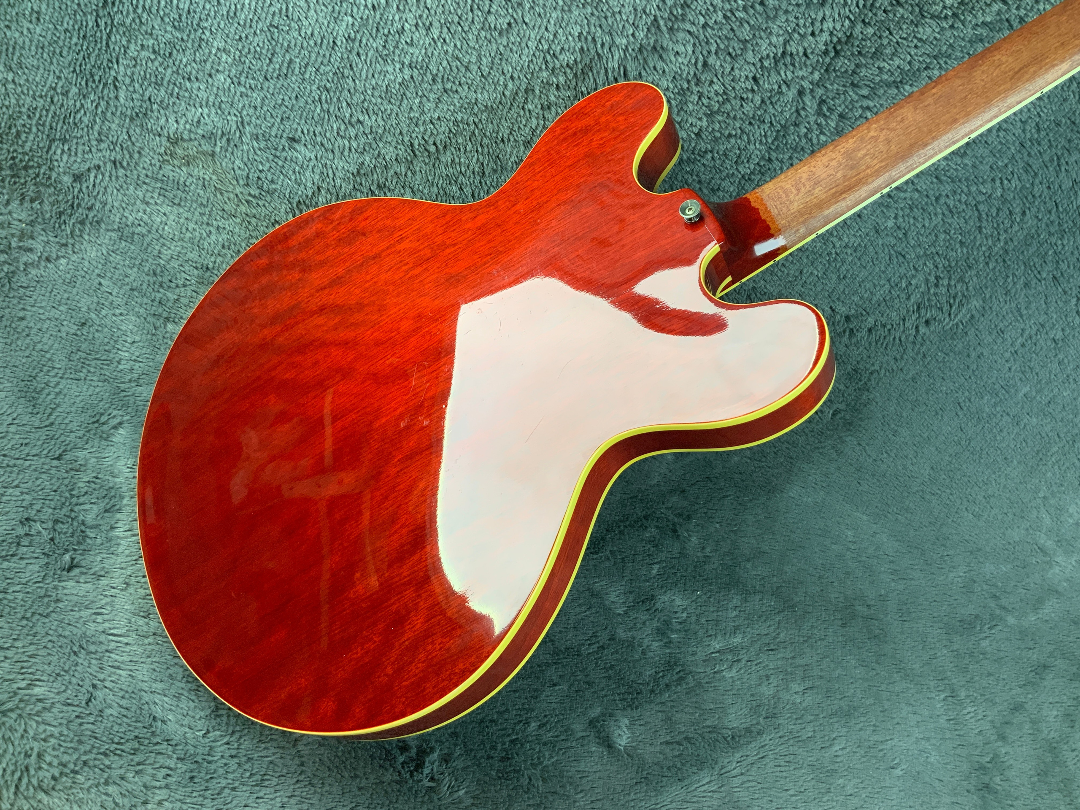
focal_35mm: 29
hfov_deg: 61.7
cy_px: 405
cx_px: 540
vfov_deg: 48.2
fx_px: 905
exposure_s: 1/50
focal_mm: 3
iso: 40
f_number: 1.8
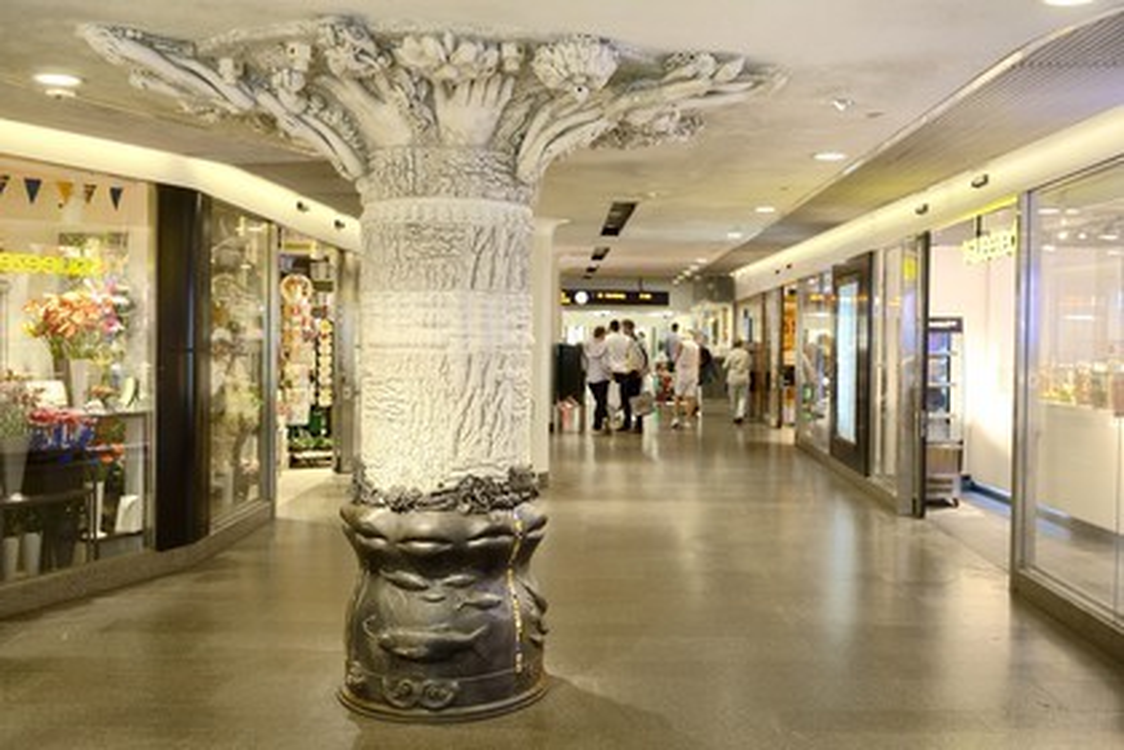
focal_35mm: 32
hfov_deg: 58.7
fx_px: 999
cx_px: 562
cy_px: 375
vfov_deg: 41.1
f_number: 5
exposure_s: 1/30
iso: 1000
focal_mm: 32
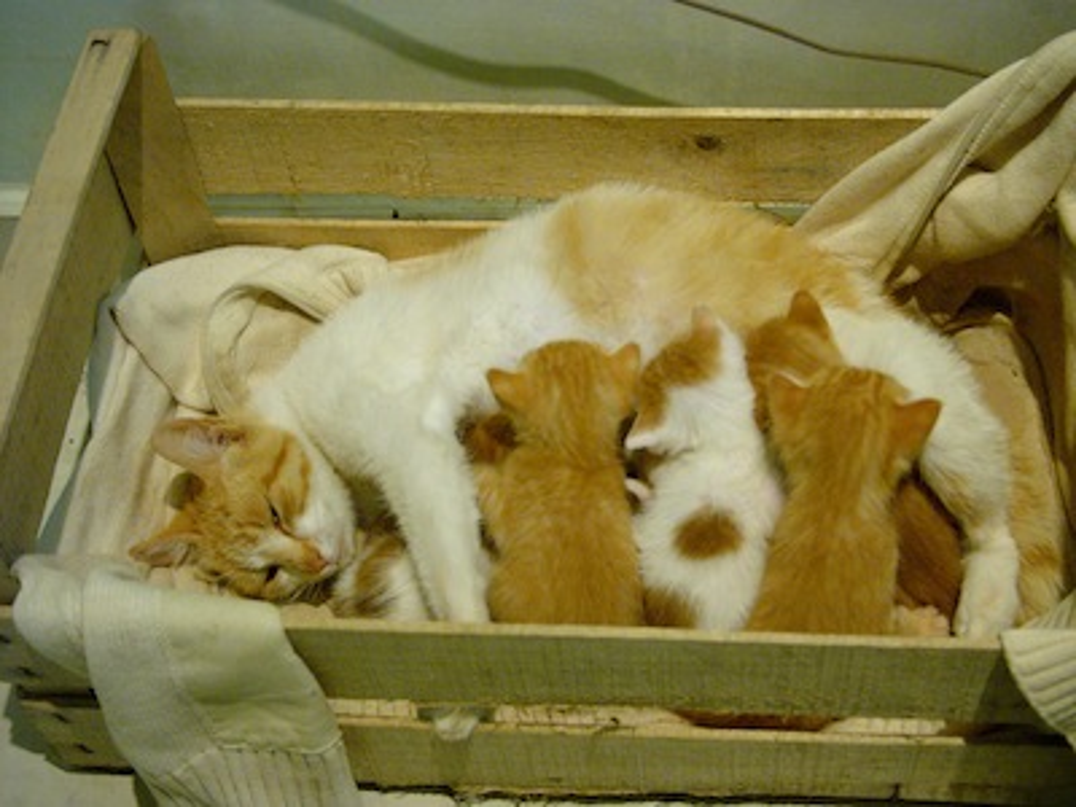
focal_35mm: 52
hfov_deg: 36.8
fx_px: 1616
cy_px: 404
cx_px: 538
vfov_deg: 28.0
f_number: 2.2
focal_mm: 13.2
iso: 400
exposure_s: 1/50
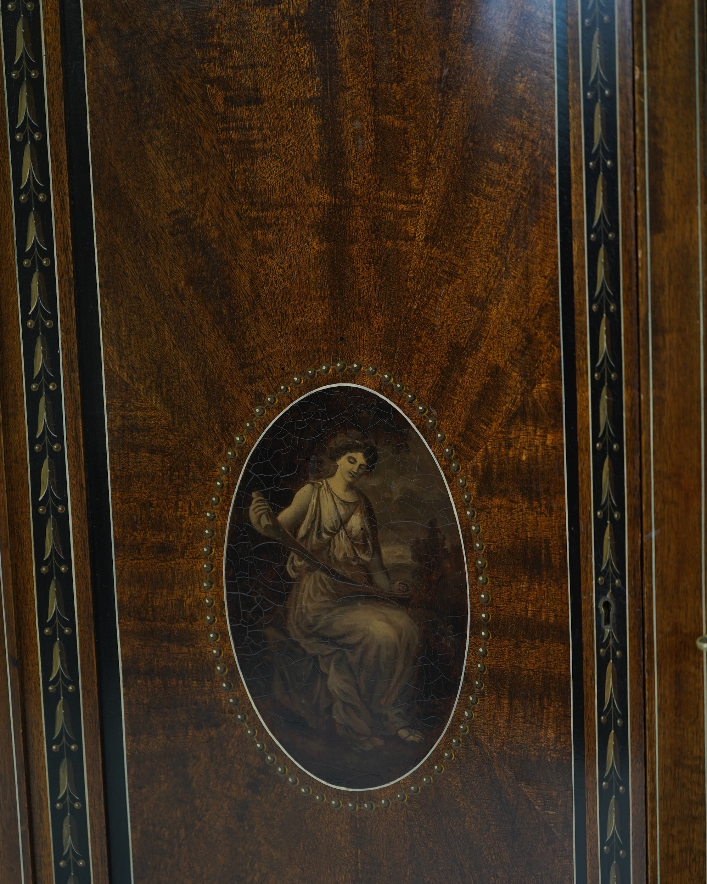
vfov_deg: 27.1
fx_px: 1831
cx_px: 353
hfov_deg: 21.9
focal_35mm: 70
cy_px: 484
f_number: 5.6
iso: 500
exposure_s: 1/60
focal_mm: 62
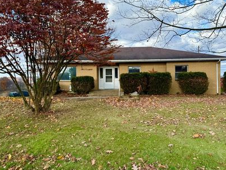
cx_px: 118
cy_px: 78
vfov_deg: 46.8
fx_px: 196
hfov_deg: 59.9
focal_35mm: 30
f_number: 1.78
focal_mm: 6.76
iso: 100
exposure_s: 1/1522
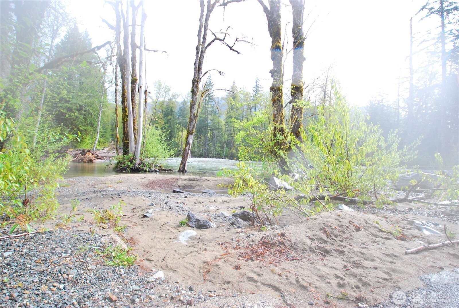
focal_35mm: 16
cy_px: 154
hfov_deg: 94.9
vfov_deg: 72.3
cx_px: 230
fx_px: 211
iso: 200
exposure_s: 1/250
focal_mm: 11
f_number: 7.1
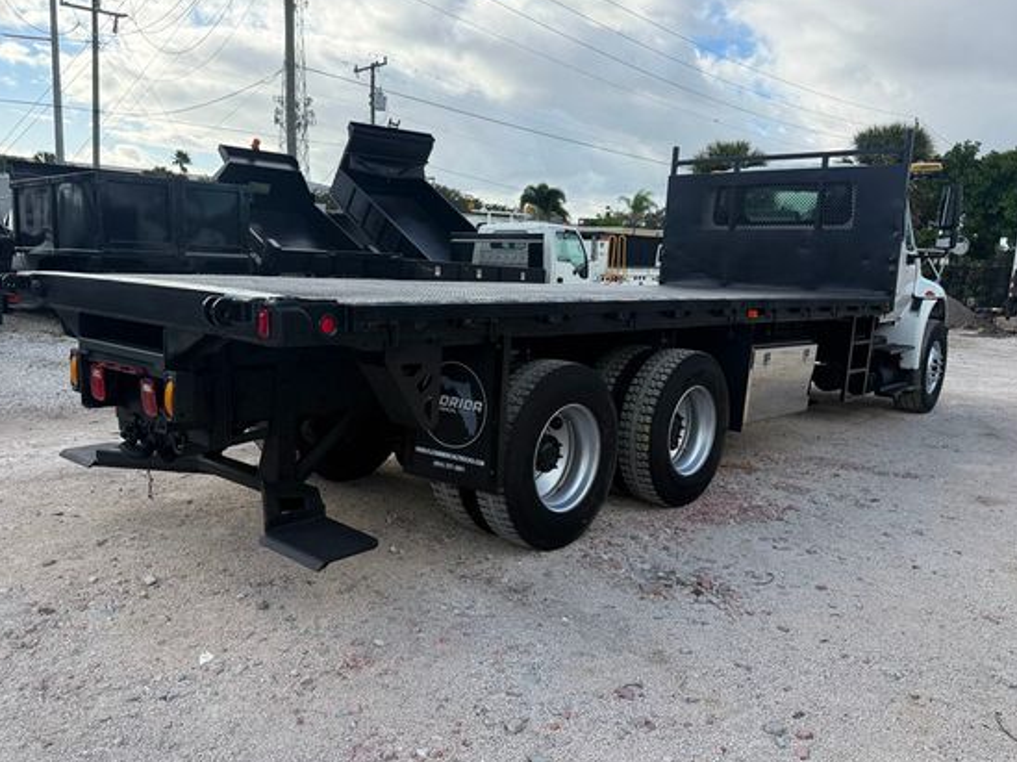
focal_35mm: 28
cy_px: 391
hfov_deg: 63.4
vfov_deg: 49.7
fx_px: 822
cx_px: 474
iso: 100
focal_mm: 6.76
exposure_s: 1/3584
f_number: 1.78
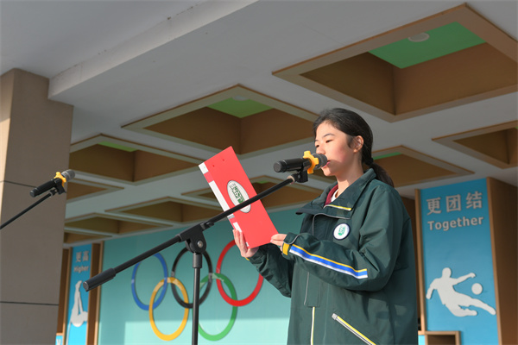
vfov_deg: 28.1
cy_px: 172
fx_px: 691
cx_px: 259
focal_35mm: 48
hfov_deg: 41.1
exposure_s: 1/640
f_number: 4
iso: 125
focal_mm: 32
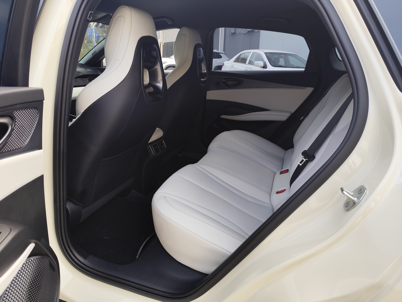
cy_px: 151
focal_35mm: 23
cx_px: 201
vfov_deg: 58.9
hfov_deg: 73.9
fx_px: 267
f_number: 1.65
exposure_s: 1/140
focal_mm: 6.14
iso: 50
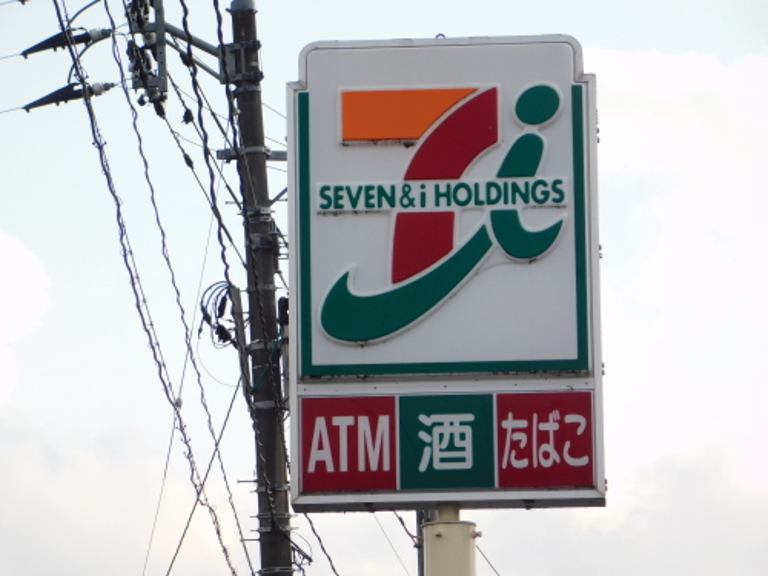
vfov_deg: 6.4
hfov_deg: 8.5
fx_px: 5147
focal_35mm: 232
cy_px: 288
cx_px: 384
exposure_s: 1/200
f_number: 5.6
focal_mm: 41.3
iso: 125
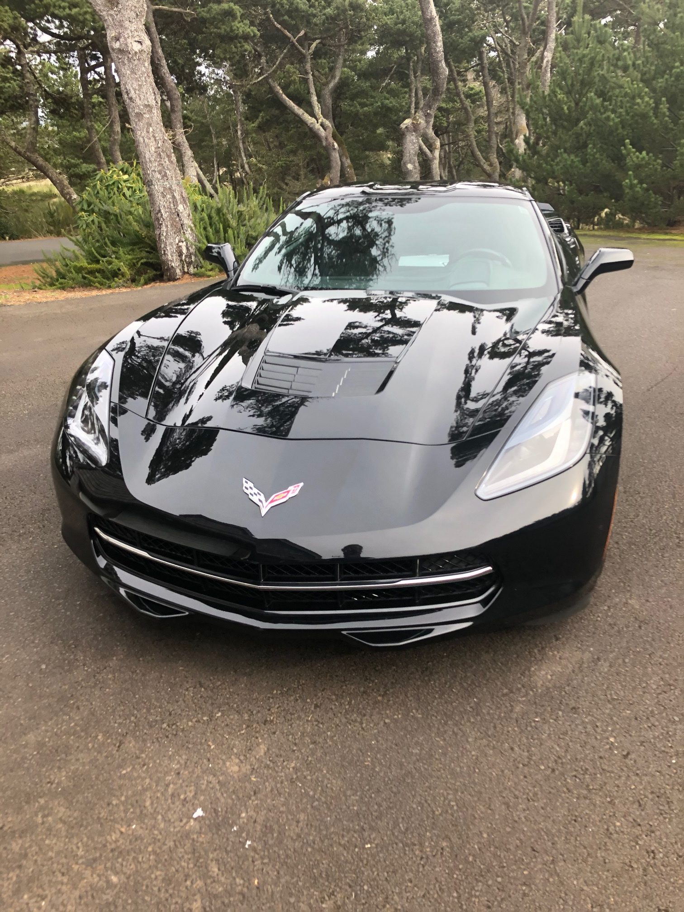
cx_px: 342
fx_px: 738
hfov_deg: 49.7
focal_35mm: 28
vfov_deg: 63.4
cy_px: 456
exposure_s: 1/135
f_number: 1.8
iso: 20
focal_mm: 4
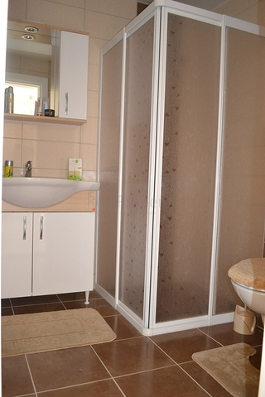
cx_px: 132
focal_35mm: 30
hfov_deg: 43.6
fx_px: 331
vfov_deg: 61.9
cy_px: 198
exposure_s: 1/60
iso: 2200
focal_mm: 20
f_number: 3.8
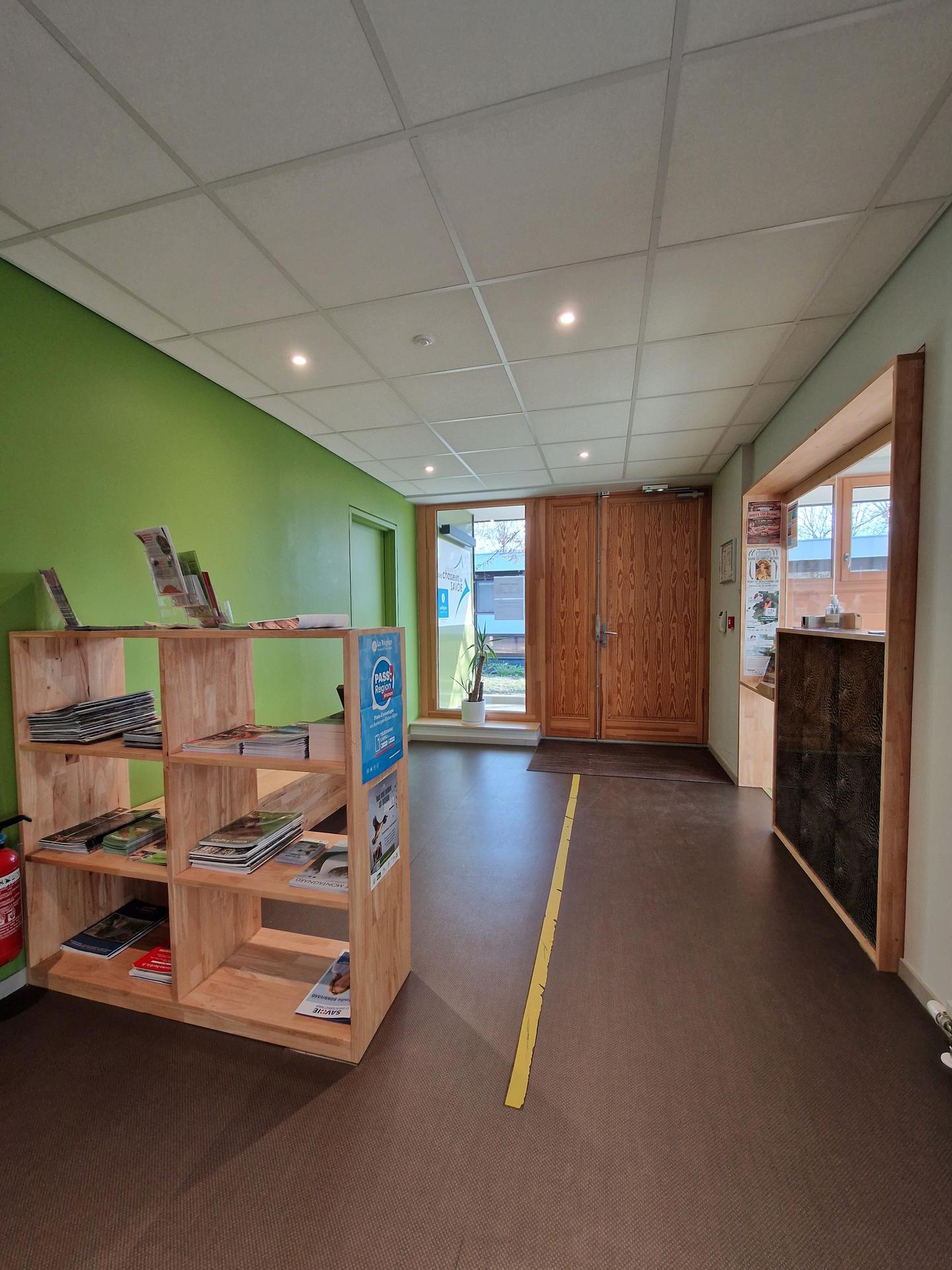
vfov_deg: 106.2
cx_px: 476
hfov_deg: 89.9
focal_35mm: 13
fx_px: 477
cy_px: 635
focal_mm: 2.2
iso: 125
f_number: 2.2
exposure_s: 1/50
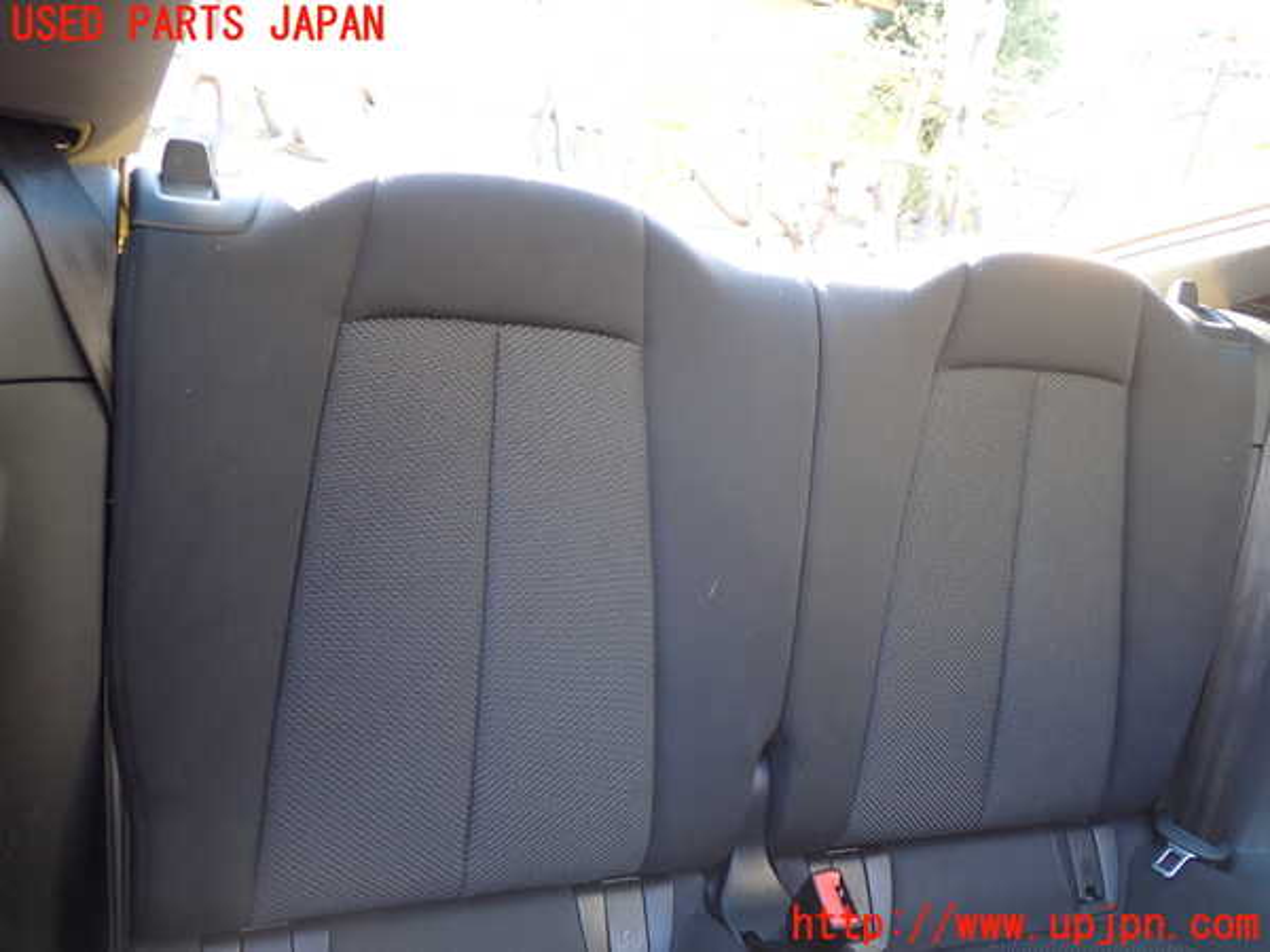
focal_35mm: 30
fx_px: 1101
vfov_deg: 46.8
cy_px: 476
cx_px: 635
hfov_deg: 60.0
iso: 200
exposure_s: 1/60
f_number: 2.3
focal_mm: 5.4
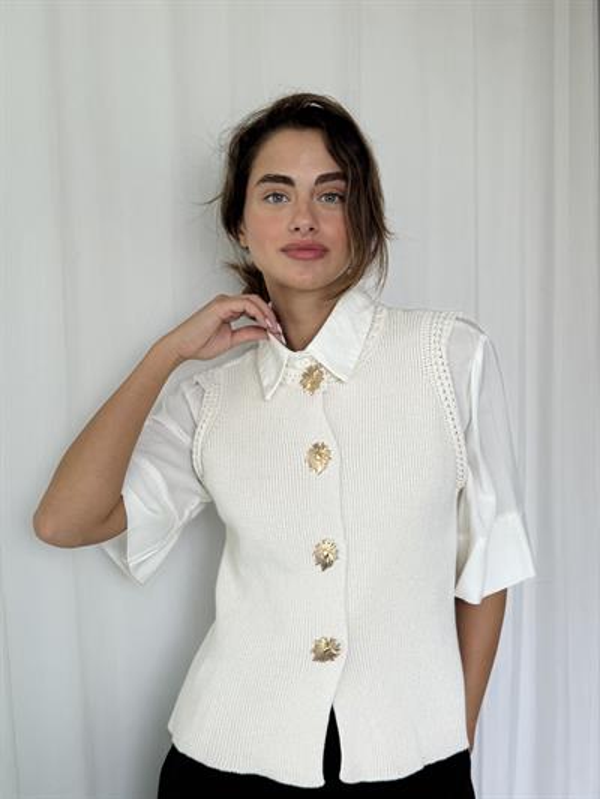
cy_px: 400
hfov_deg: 30.3
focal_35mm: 48
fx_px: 1109
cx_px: 300
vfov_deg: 39.6
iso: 64
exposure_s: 1/121
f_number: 1.78
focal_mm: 6.76
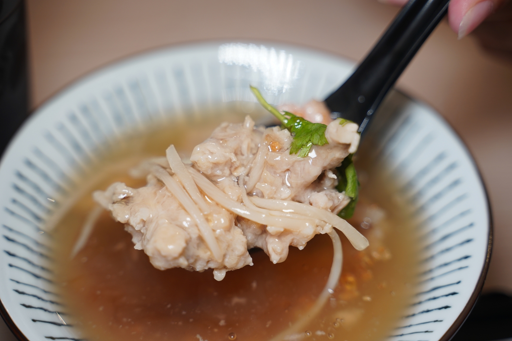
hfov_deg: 26.7
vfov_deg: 17.9
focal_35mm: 76
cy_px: 169
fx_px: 1081
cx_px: 255
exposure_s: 1/80
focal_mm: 75
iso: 200
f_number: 4
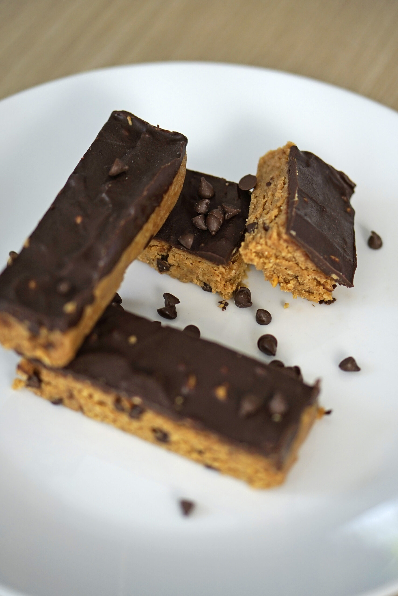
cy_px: 298
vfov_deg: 27.0
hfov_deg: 18.2
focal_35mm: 75
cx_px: 199
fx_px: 1243
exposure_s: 1/800
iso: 250
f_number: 1.8
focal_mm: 50
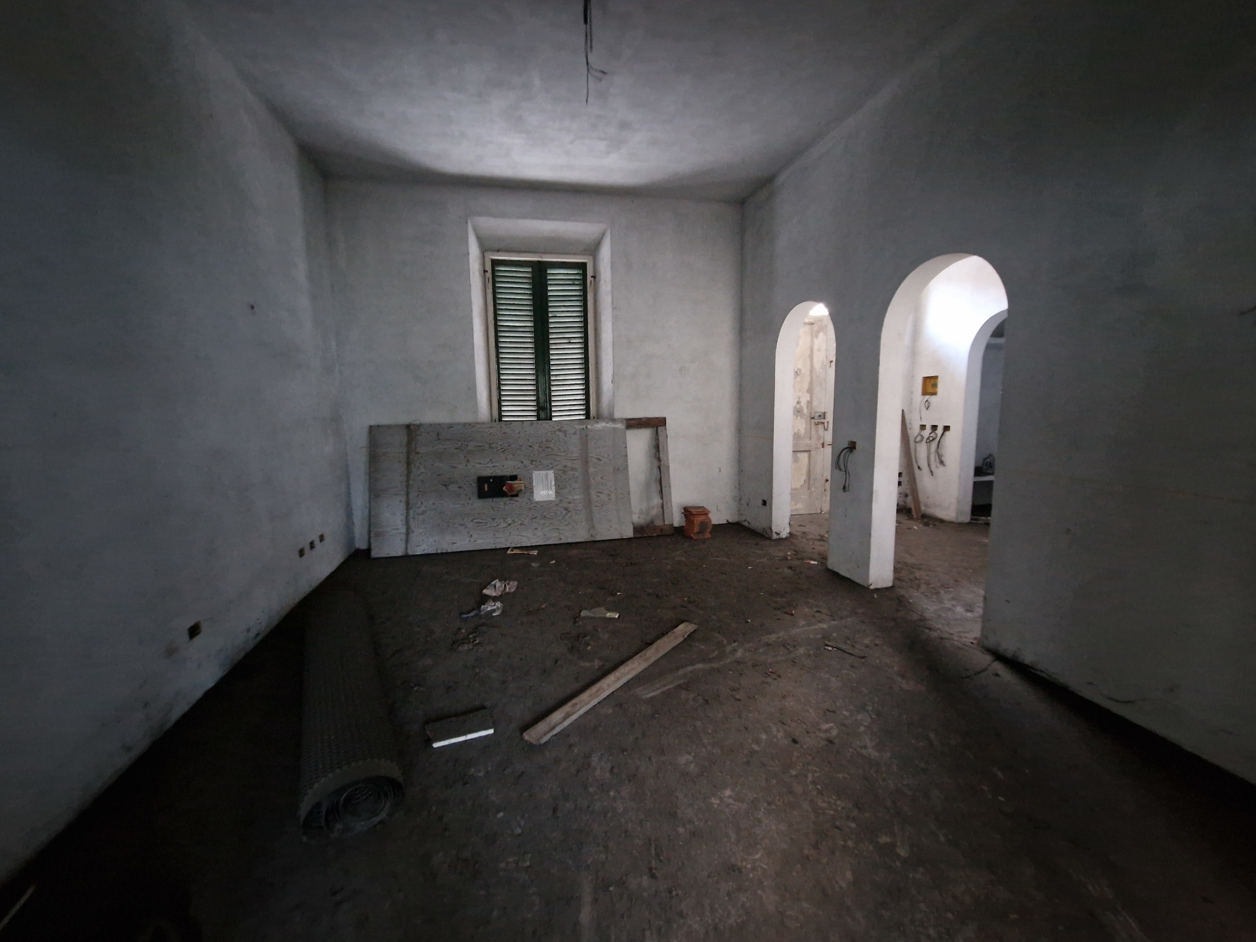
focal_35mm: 13
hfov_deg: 106.2
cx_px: 628
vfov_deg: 89.9
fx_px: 472
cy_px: 471
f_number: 2.2
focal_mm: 2.2
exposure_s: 1/25
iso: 1600
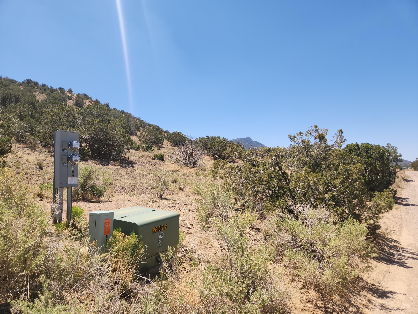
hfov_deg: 73.9
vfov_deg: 58.9
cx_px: 209
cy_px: 157
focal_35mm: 23
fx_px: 278
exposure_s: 1/1402
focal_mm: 5.4
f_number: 1.8
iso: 20
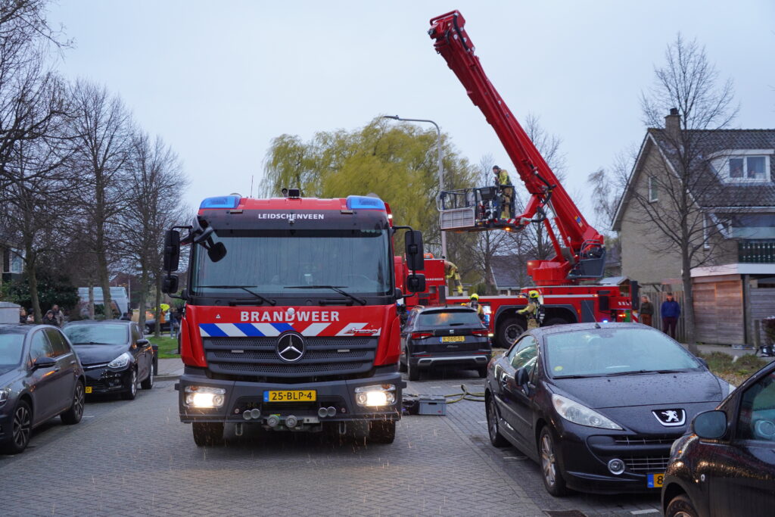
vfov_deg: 36.0
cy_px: 258
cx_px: 388
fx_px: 797
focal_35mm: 37
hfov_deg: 51.9
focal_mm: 37
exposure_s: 1/100
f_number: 4
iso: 1250
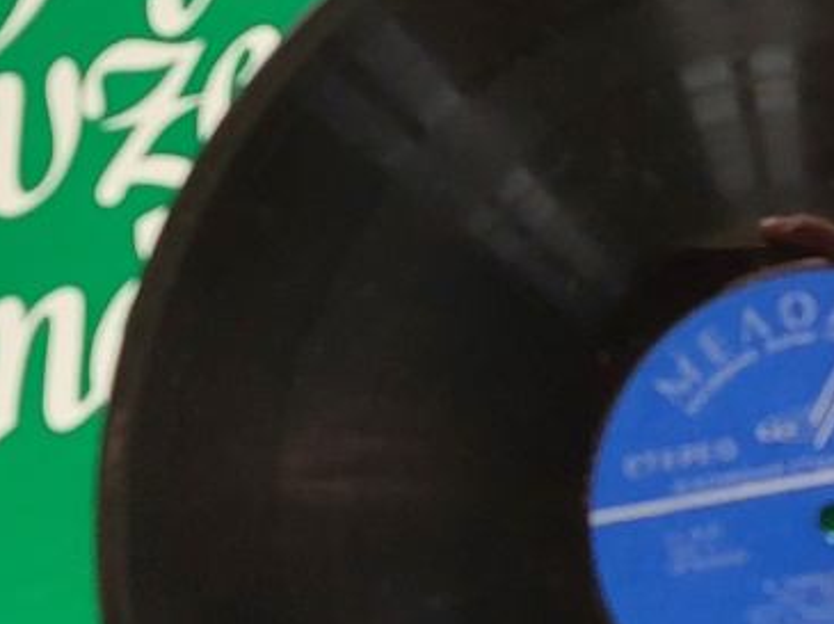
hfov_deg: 24.6
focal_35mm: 79
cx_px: 546
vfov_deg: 18.6
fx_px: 1901
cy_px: 213
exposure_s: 1/60
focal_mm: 5.23
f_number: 1.8
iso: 500
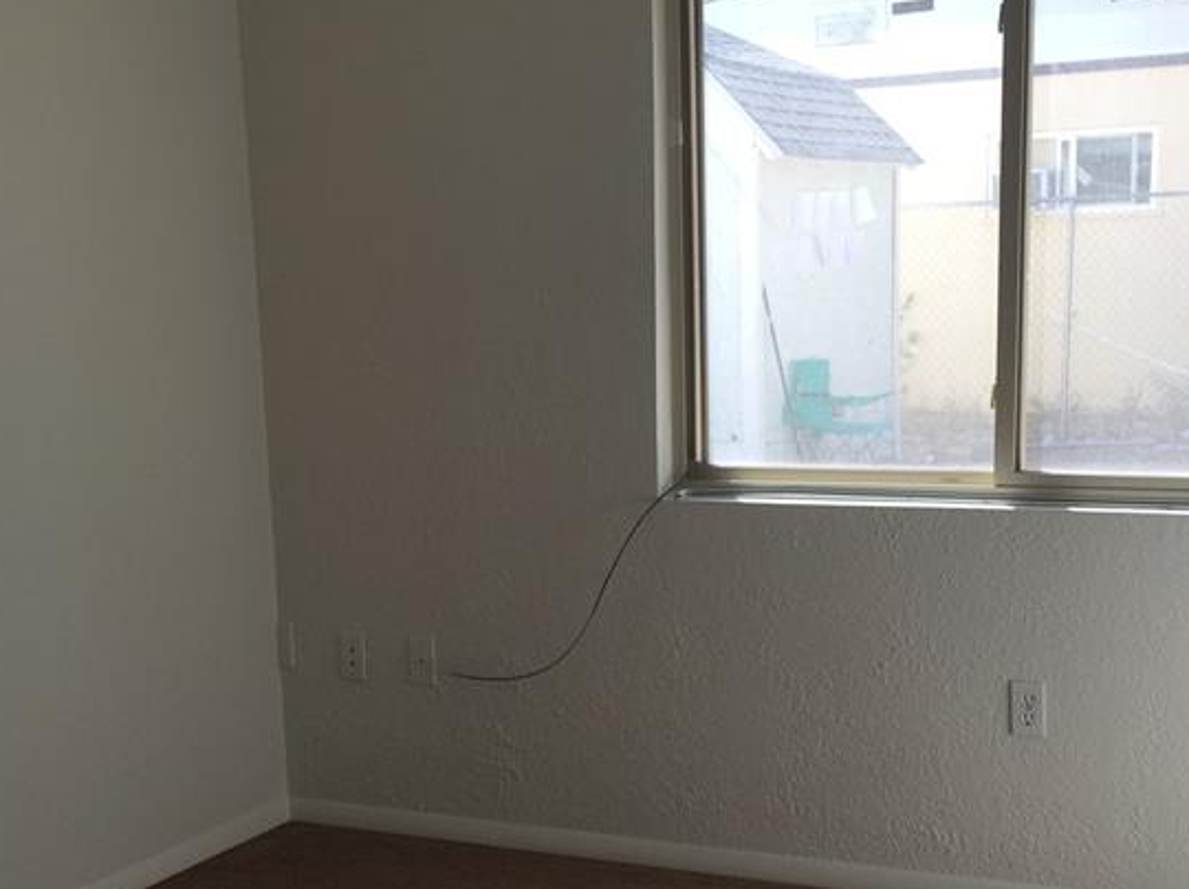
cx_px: 621
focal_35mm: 55
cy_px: 692
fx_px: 1887
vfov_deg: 26.1
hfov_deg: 35.0
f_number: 2.2
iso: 32
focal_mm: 4.15
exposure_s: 1/124
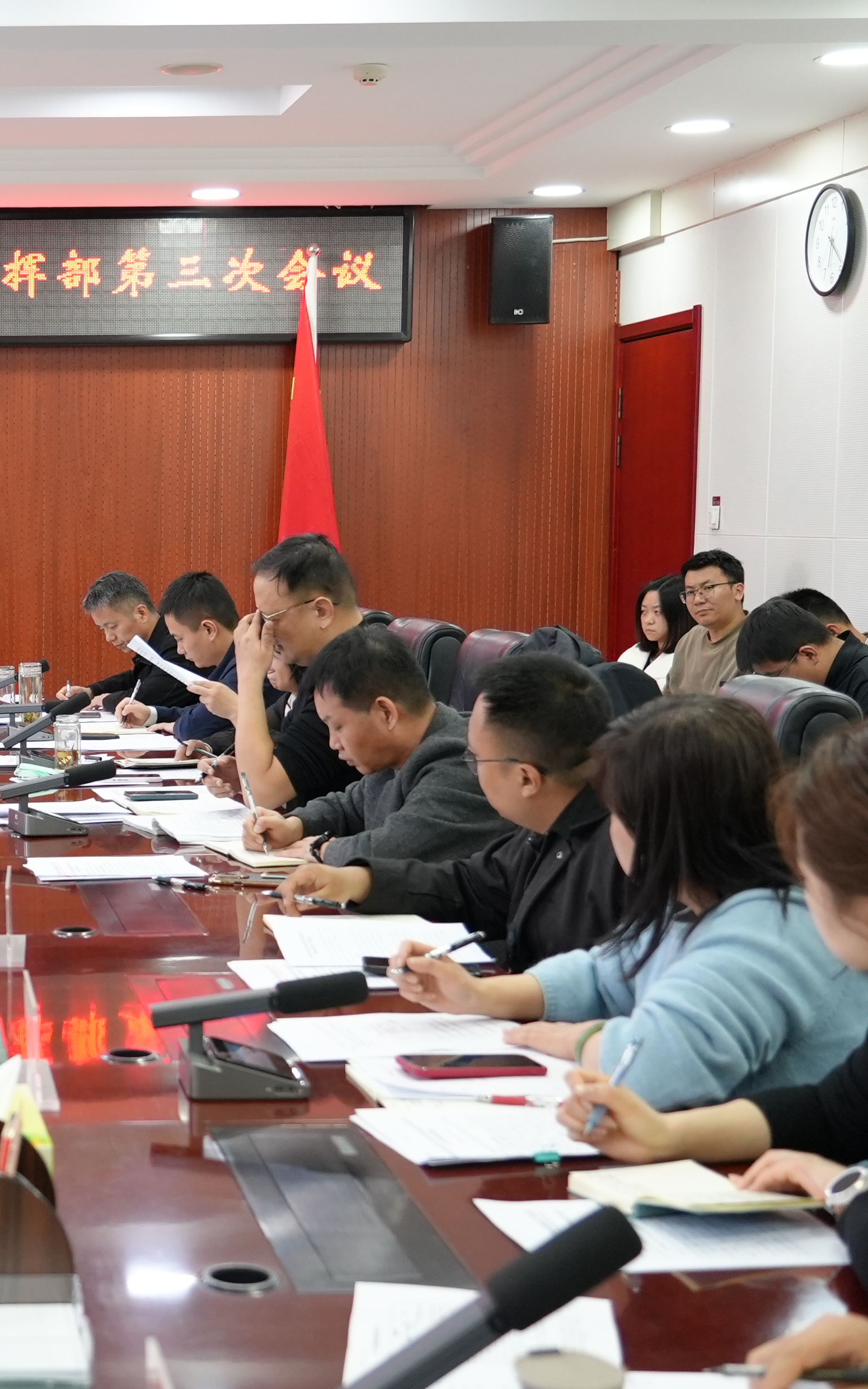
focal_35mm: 61
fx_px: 2308
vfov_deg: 33.5
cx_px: -159
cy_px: 732
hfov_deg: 20.0
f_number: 4
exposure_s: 1/160
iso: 3200
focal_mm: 35
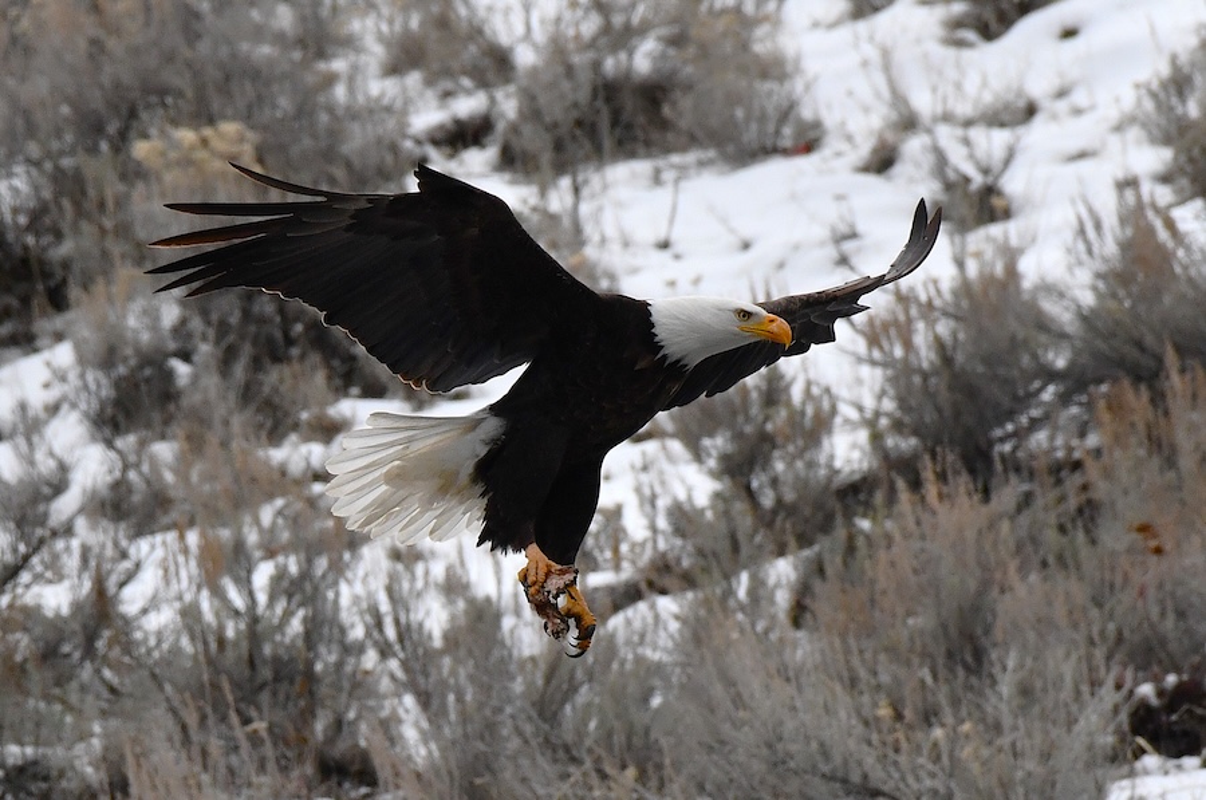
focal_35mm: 750
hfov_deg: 2.8
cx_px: 603
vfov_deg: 1.8
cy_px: 400
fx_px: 25084
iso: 1600
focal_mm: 500
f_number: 11
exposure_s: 1/4000
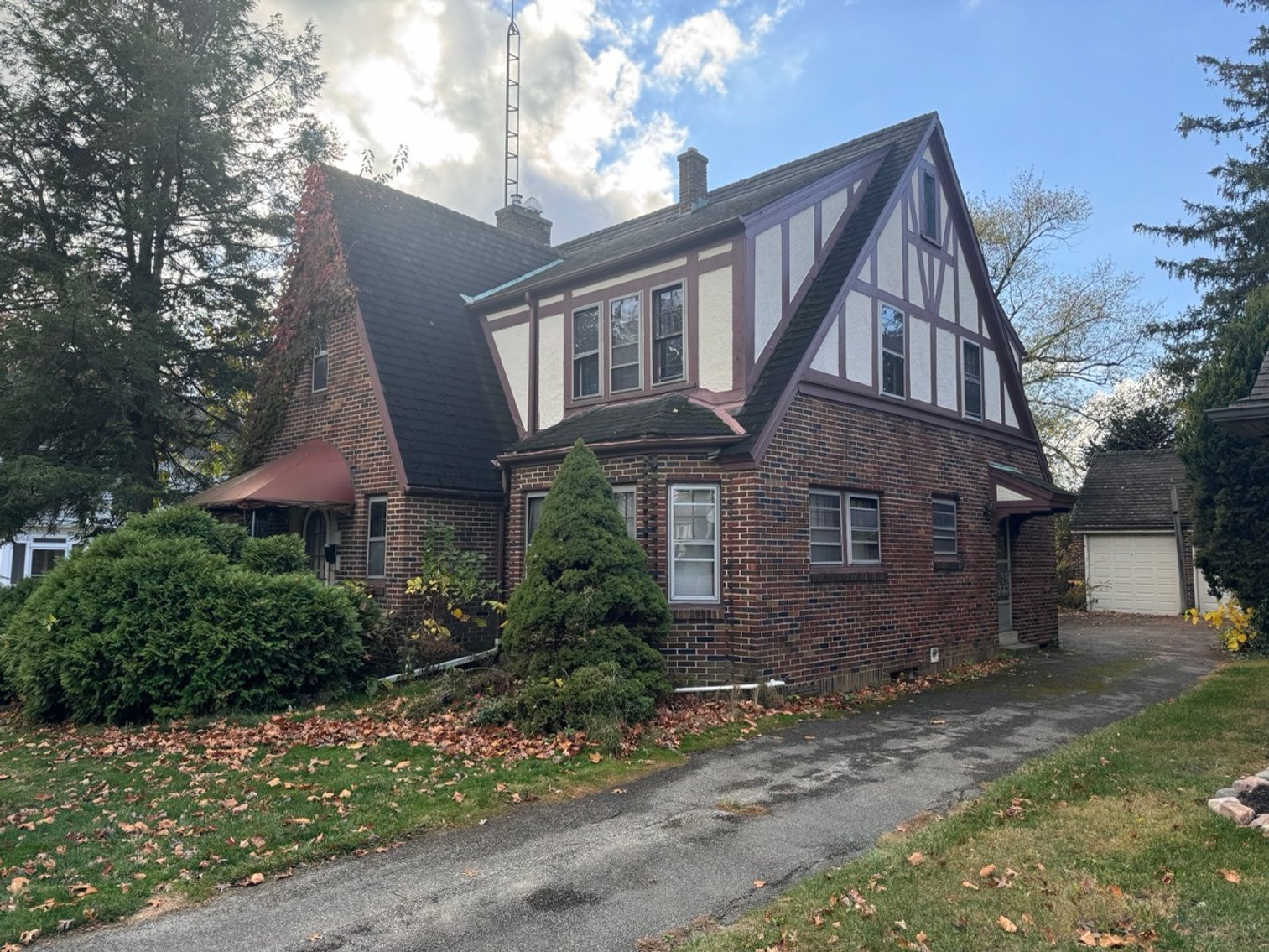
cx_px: 634
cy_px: 476
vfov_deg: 56.8
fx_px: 880
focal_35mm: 24
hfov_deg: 71.6
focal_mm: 6.76
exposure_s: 1/756
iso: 80
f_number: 1.78
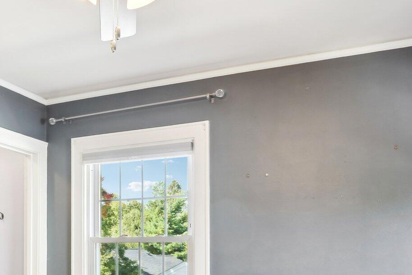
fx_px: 435
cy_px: 257
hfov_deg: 50.4
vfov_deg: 32.9
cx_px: 166
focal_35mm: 38
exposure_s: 1/8
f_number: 8
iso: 400
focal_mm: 17
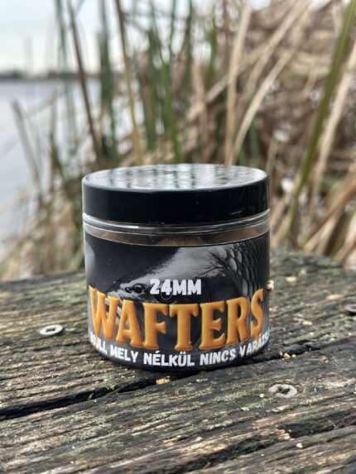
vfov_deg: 39.6
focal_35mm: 48
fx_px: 658
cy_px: 237
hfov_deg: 30.3
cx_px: 178
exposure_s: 1/138
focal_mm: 6.86
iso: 64
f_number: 1.78
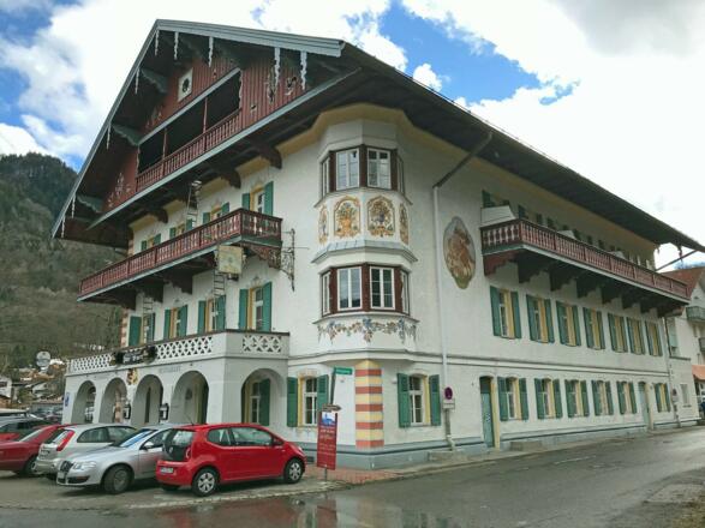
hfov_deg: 63.5
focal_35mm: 28
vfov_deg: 49.7
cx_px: 352
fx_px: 570
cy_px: 264
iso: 20
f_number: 1.8
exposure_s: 1/1244
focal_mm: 3.99
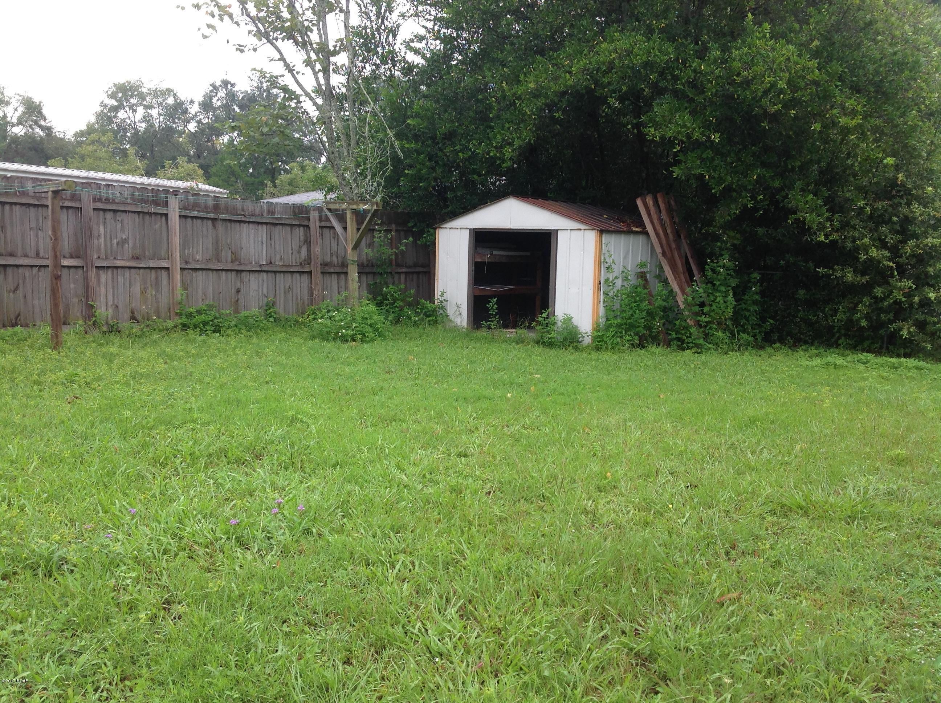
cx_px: 470
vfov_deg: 40.6
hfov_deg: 52.7
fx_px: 950
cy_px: 352
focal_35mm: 35
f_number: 2.4
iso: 50
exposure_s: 1/458
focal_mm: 4.28
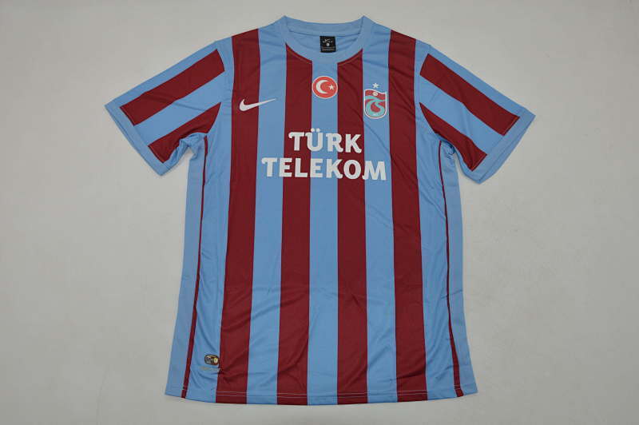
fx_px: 559
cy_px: 212
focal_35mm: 32
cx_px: 320
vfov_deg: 41.6
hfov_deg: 59.5
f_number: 10
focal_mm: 21
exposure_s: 1/200
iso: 400
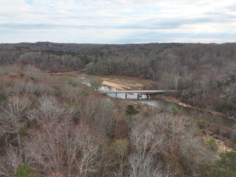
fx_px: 170
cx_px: 116
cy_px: 90
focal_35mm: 25
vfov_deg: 54.9
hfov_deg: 69.4
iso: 400
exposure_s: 1/200
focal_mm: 12.29
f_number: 2.8
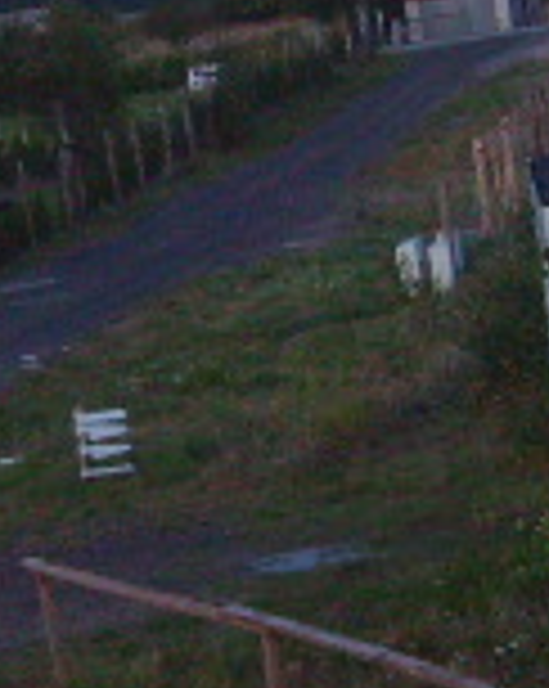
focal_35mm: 143
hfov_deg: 10.8
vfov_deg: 13.5
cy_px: 247
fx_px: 2910
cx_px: 387
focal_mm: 5.8
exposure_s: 1/45
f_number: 2.8
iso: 253
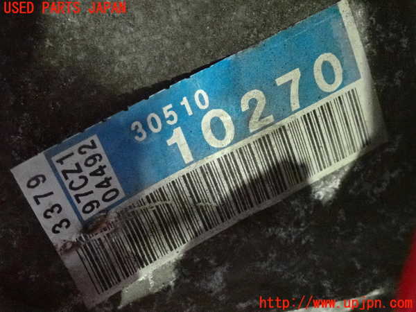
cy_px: 156
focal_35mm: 54
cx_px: 208
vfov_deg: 27.0
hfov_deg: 35.5
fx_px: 649
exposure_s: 1/125
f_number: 3.3
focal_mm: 9.65
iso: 8000
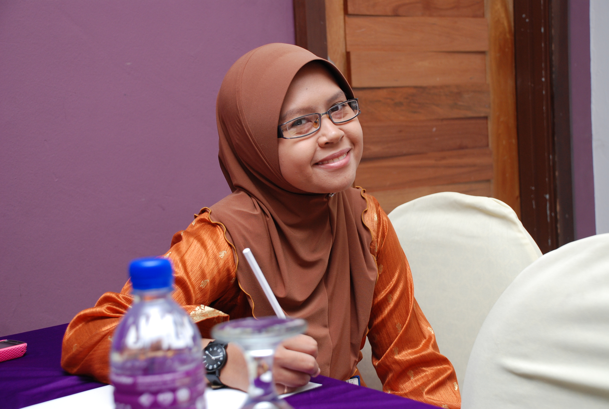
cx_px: 304
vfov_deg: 23.9
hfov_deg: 35.0
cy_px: 204
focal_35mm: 57
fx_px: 966
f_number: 4.5
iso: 320
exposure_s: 1/40
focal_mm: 38
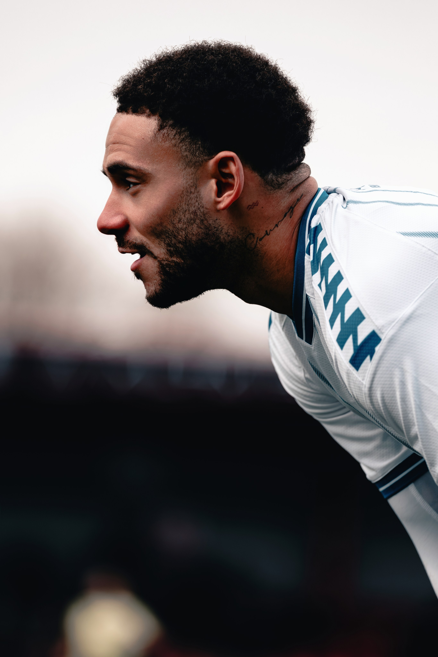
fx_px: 5475
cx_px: 219
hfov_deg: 4.6
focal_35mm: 300
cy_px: 328
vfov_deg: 6.9
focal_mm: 200
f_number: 2.8
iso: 500
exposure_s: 1/1250
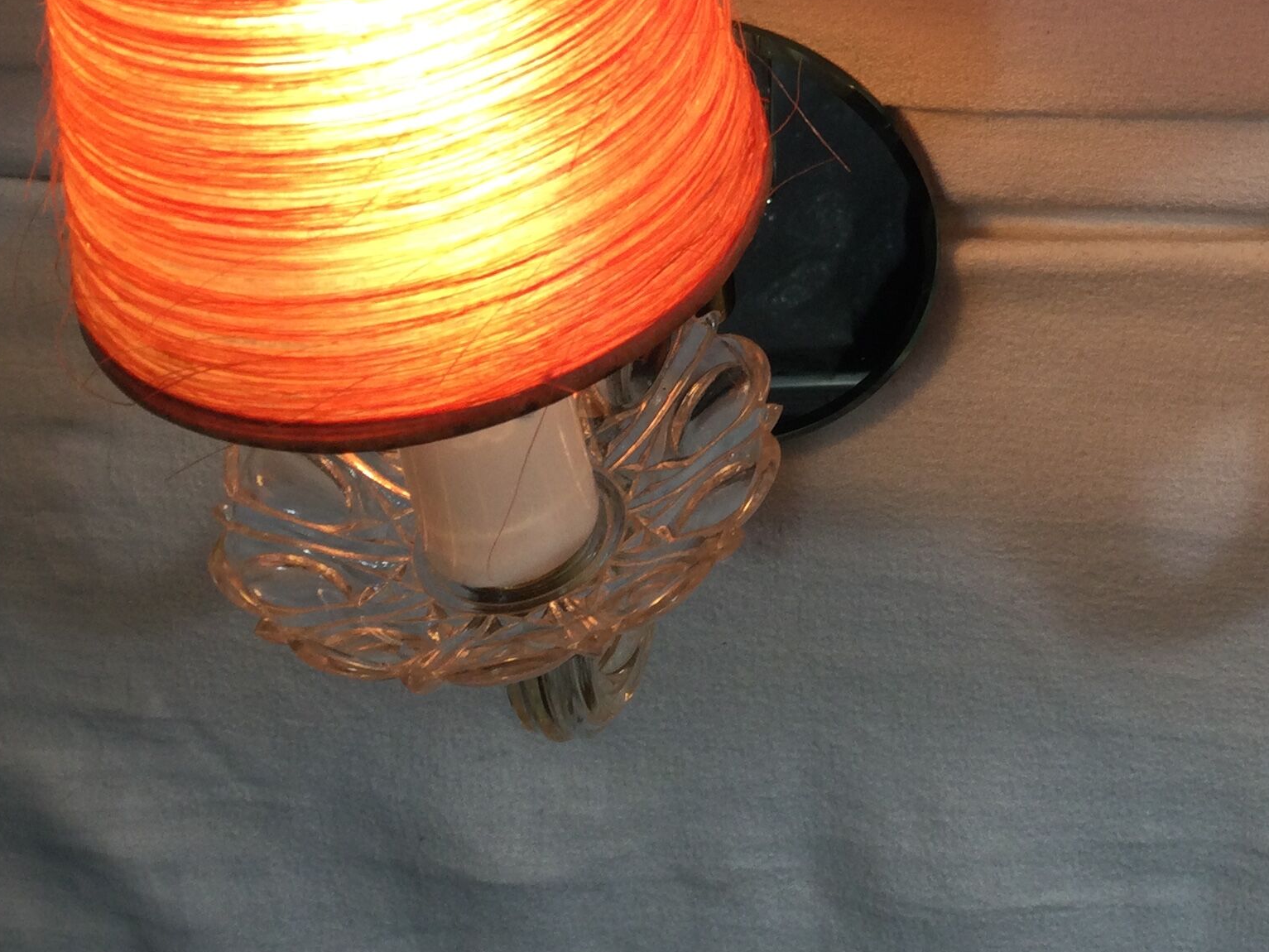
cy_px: 37
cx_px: 1183
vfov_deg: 21.6
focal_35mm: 66
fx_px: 2420
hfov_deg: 28.1
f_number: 2.4
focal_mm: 3.3
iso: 25
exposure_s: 1/109
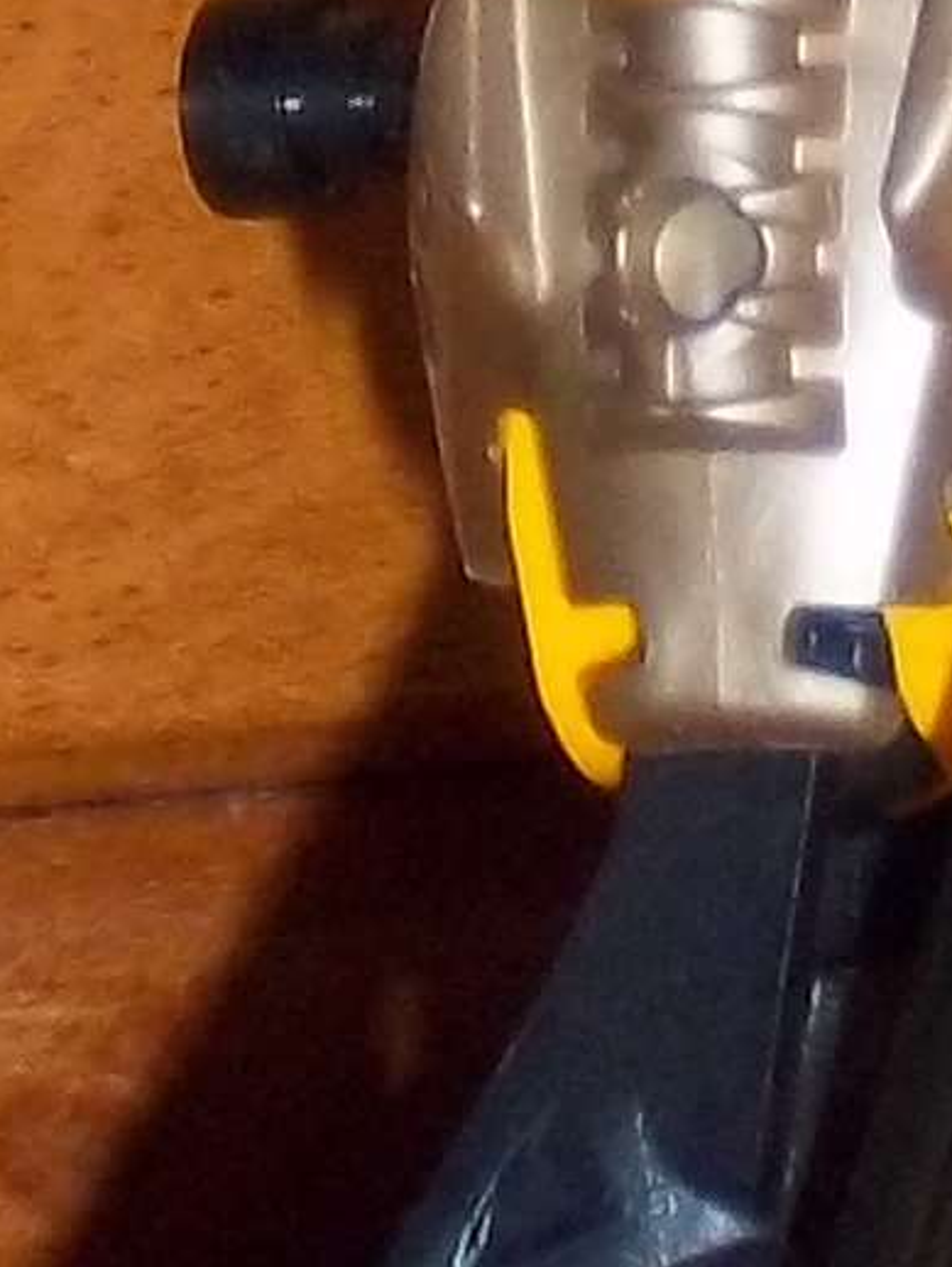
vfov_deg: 2.5
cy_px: -335
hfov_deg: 1.9
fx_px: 28835
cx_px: 1255
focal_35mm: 787
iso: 160
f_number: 4.85
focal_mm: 18.27
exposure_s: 1/50
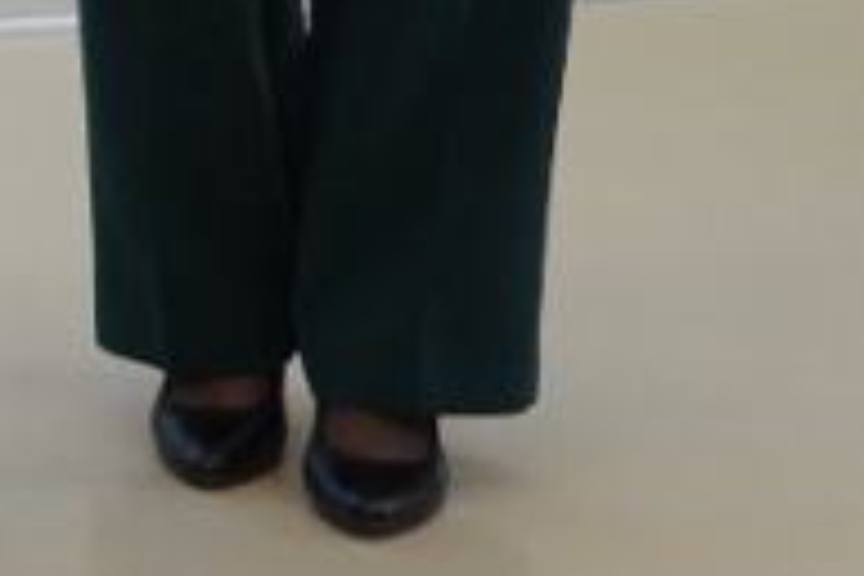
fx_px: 5688
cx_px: -1400
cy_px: -583
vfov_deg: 5.7
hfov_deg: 7.9
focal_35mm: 237
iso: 1250
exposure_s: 1/125
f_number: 4
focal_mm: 35
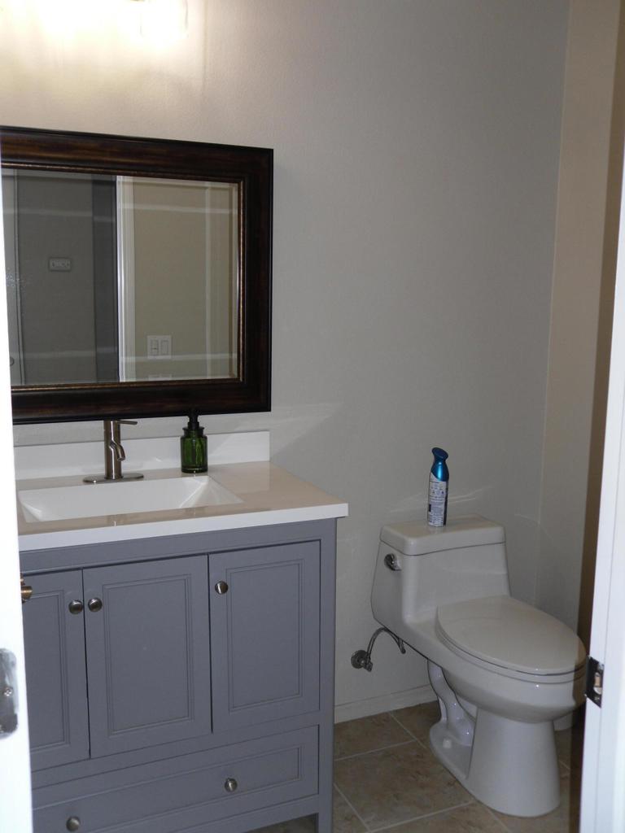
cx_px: 312
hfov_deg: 40.7
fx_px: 843
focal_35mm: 35
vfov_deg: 52.6
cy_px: 416
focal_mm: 6.3
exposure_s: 1/45
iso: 80
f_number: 3.5
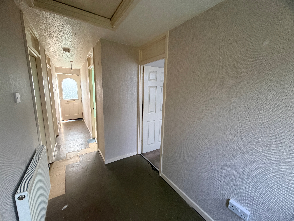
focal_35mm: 14
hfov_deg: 102.1
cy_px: 110
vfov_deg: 85.7
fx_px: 119
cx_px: 147
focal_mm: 2.22
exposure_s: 1/68
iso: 320
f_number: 2.2
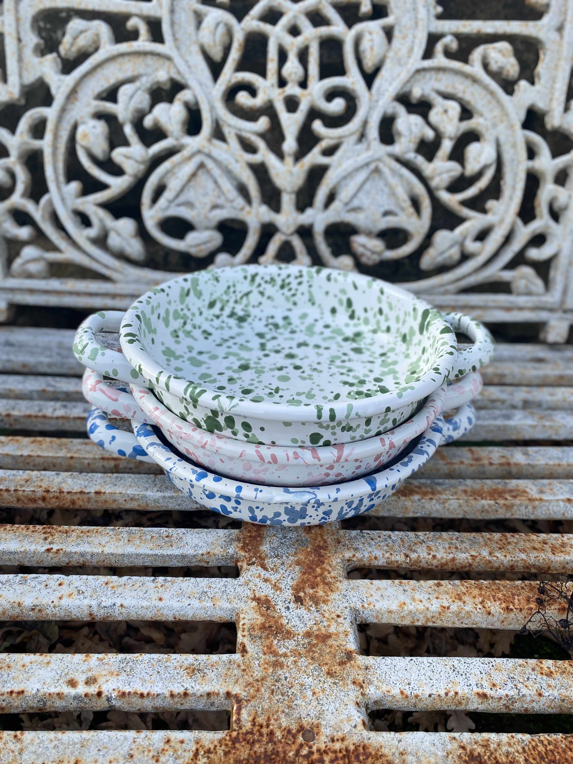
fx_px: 574
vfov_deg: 67.3
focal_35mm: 26
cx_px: 286
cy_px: 382
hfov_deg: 53.1
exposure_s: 1/805
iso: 32
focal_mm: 4.25
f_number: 1.8
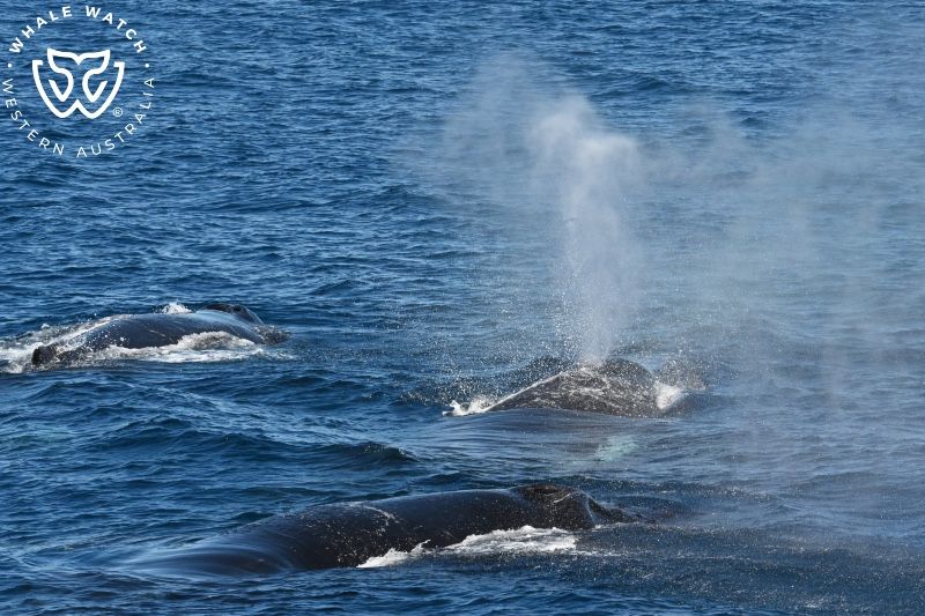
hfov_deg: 7.6
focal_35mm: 270
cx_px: 462
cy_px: 308
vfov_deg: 5.1
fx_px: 6936
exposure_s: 1/1600
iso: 3200
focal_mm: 270
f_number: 20
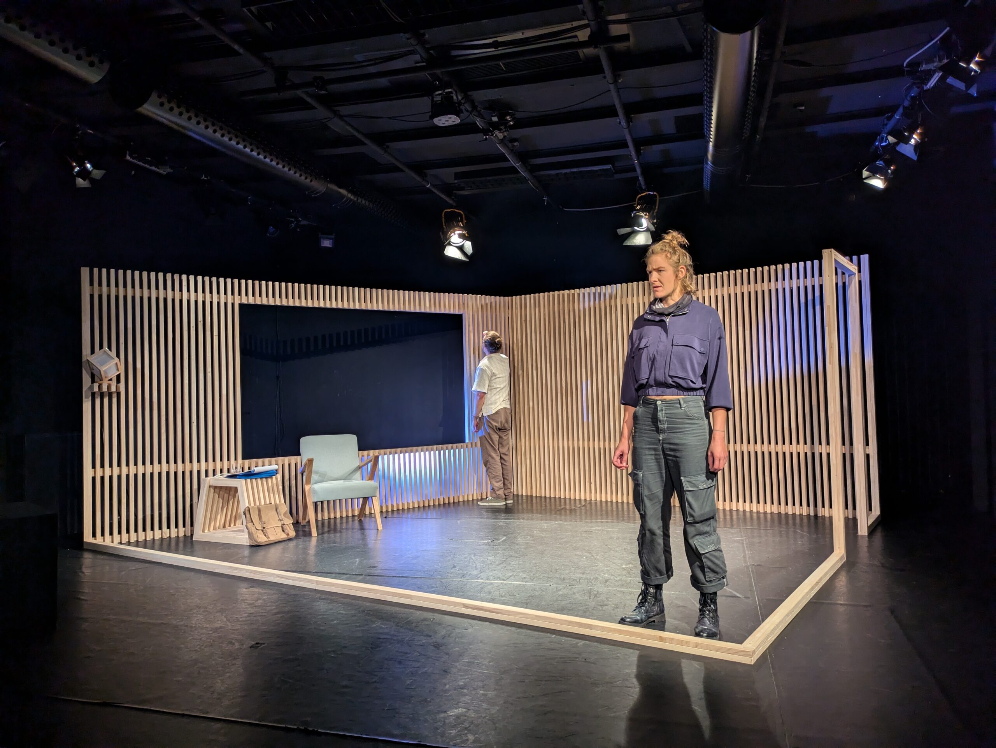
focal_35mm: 25
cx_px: 498
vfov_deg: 54.9
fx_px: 720
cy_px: 374
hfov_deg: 69.4
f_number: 1.89
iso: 153
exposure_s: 1/25
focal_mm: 5.43
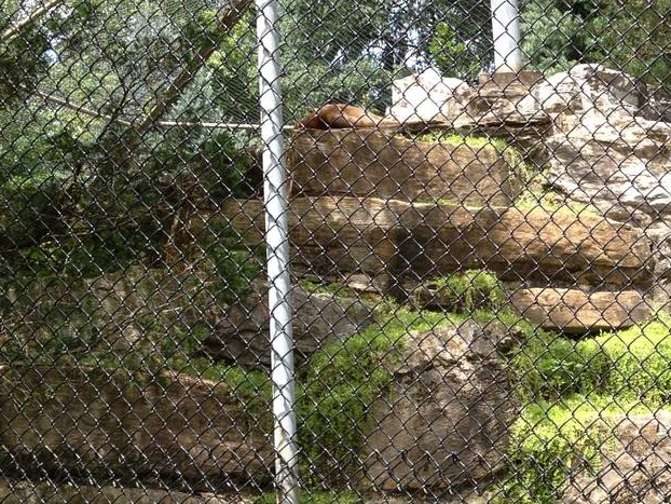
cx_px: 625
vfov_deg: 16.3
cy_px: 384
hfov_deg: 21.2
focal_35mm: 90
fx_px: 1745
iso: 64
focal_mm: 4.28
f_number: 2.4
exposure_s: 1/642
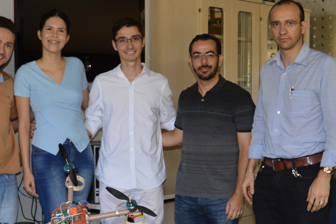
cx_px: 101
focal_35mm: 76
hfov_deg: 26.4
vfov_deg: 17.8
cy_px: 167
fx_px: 710
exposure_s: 1/60
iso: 800
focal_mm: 23
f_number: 3.8
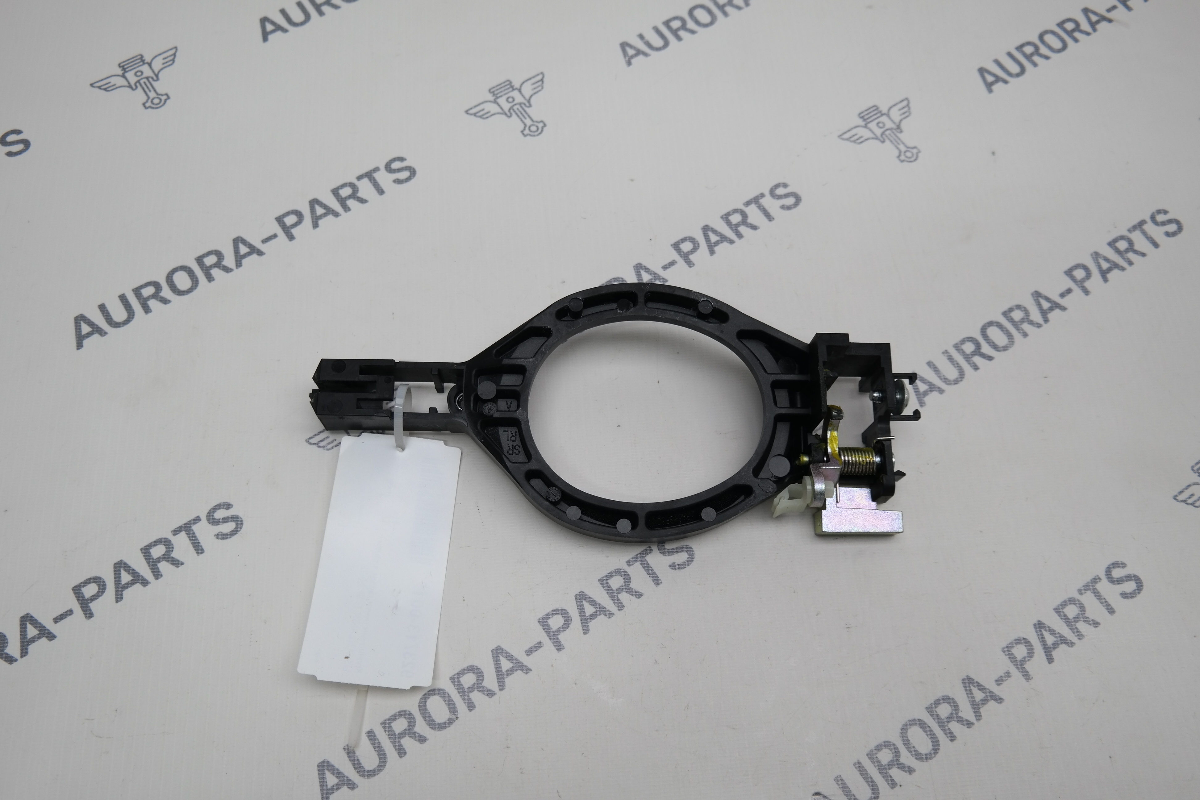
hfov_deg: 61.9
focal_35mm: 30
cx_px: 600
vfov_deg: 43.6
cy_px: 400
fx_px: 1000
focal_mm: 20
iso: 100
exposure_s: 1/80
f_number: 3.5
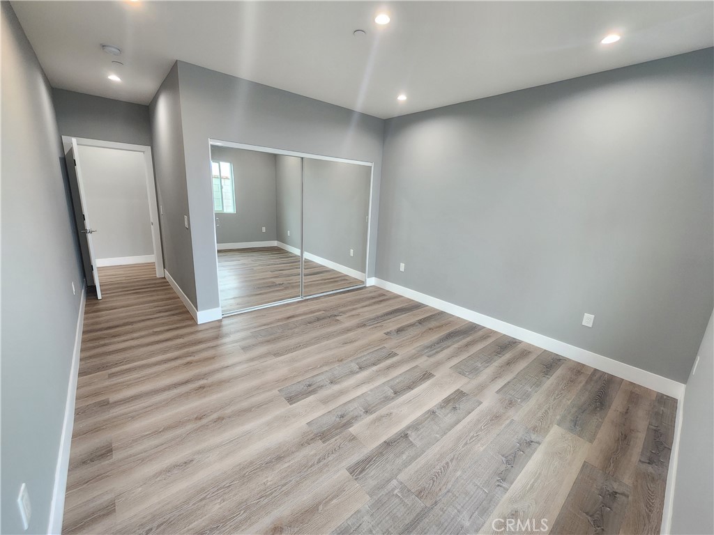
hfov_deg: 106.2
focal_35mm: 13
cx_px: 357
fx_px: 268
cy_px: 268
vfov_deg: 89.9
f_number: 2.2
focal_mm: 2.2
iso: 320
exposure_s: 1/60
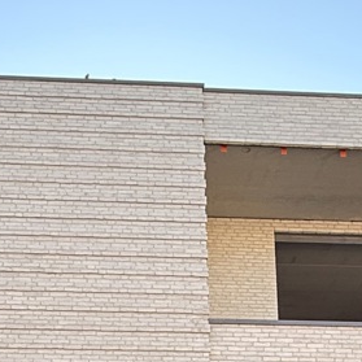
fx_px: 840
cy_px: 487
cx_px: 147
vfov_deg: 21.6
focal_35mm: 71
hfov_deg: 24.3
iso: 50
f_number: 2.2
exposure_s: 1/279
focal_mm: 2.22
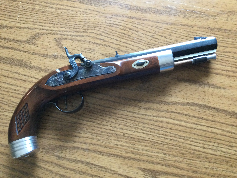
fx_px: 212
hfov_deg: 58.4
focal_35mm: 31
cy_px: 89
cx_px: 118
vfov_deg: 45.4
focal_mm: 3.3
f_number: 2.4
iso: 160
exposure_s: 1/30
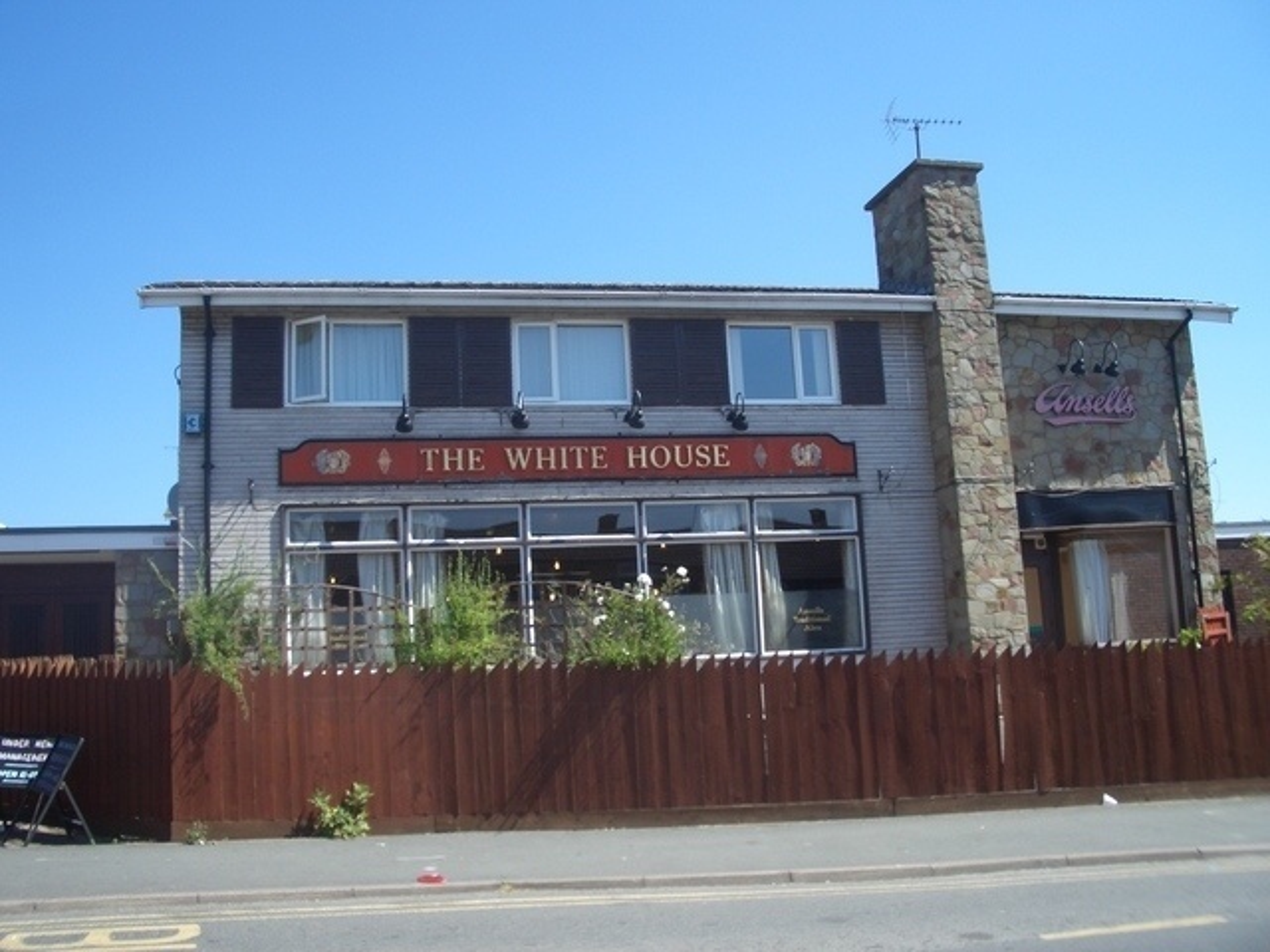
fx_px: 1284
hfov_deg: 52.6
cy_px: 476
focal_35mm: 35
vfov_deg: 40.7
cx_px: 635
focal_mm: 5.8
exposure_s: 1/320
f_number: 4.3
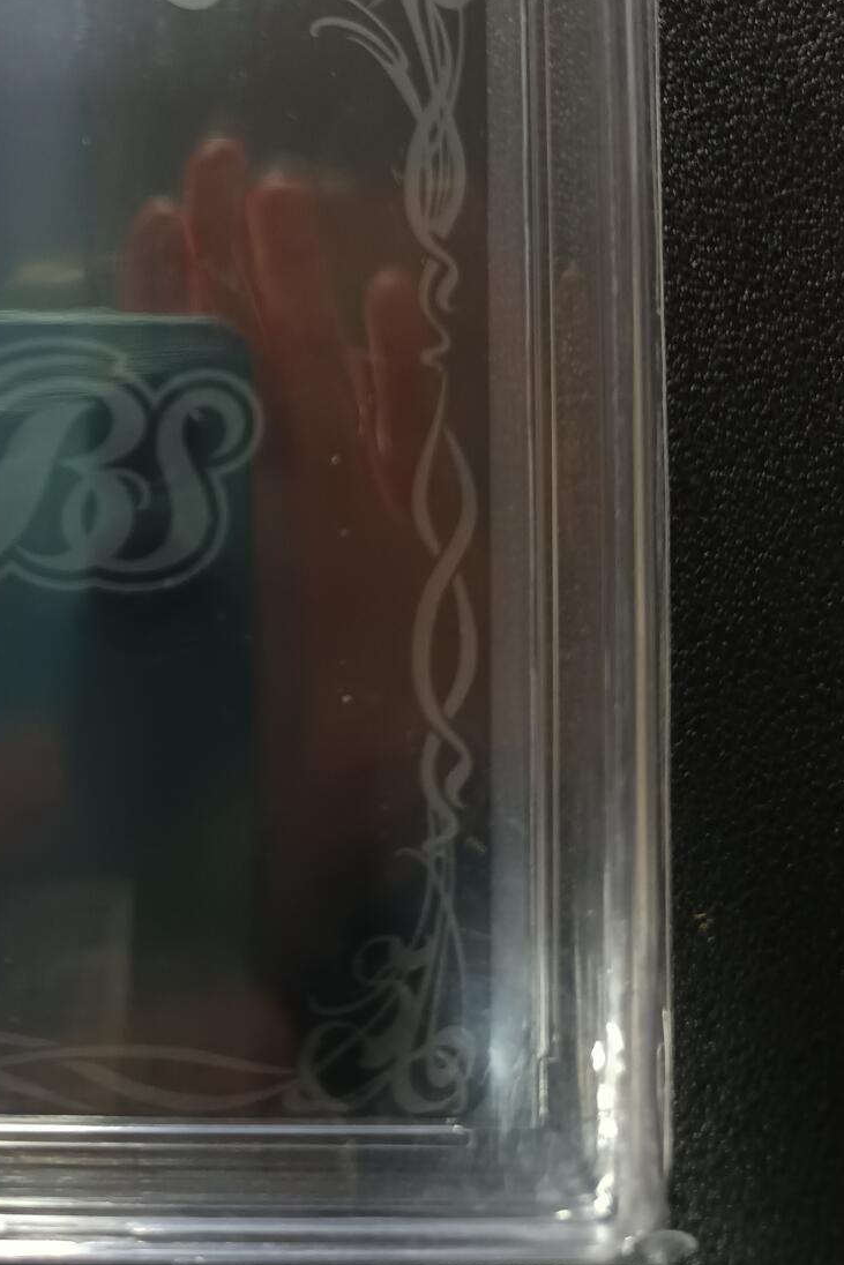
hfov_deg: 31.6
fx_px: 1441
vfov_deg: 45.7
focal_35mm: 41
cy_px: 313
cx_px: 137
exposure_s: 1/33.3
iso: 978
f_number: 1.7
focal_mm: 5.31
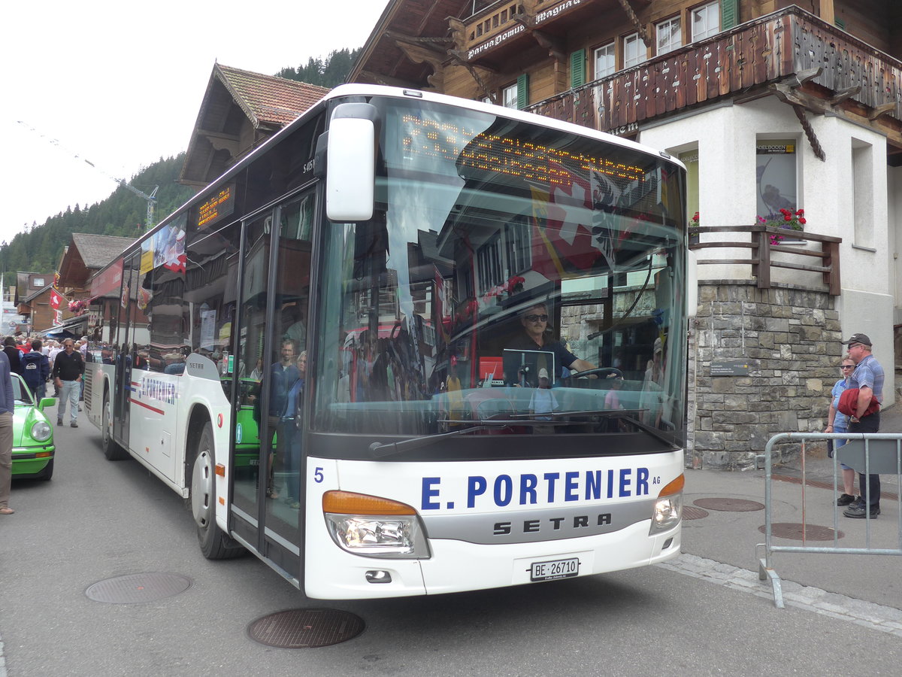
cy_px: 338
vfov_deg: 48.2
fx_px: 756
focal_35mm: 29
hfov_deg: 61.7
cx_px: 451
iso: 125
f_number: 2.8
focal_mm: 6
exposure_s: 1/320
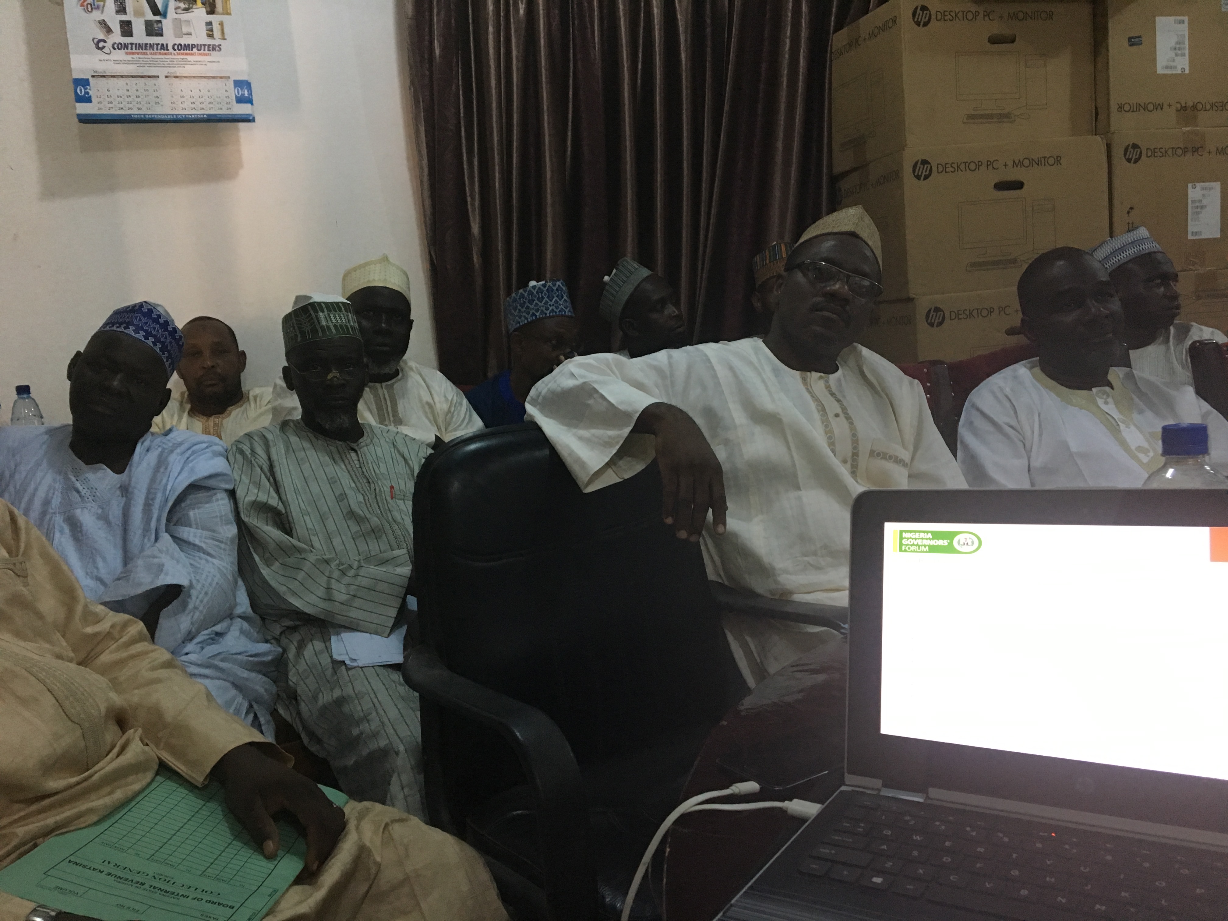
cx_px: 614
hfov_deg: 61.7
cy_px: 460
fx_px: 1029
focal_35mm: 29
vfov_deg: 48.2
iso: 200
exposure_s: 1/33
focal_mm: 4.15
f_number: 2.2
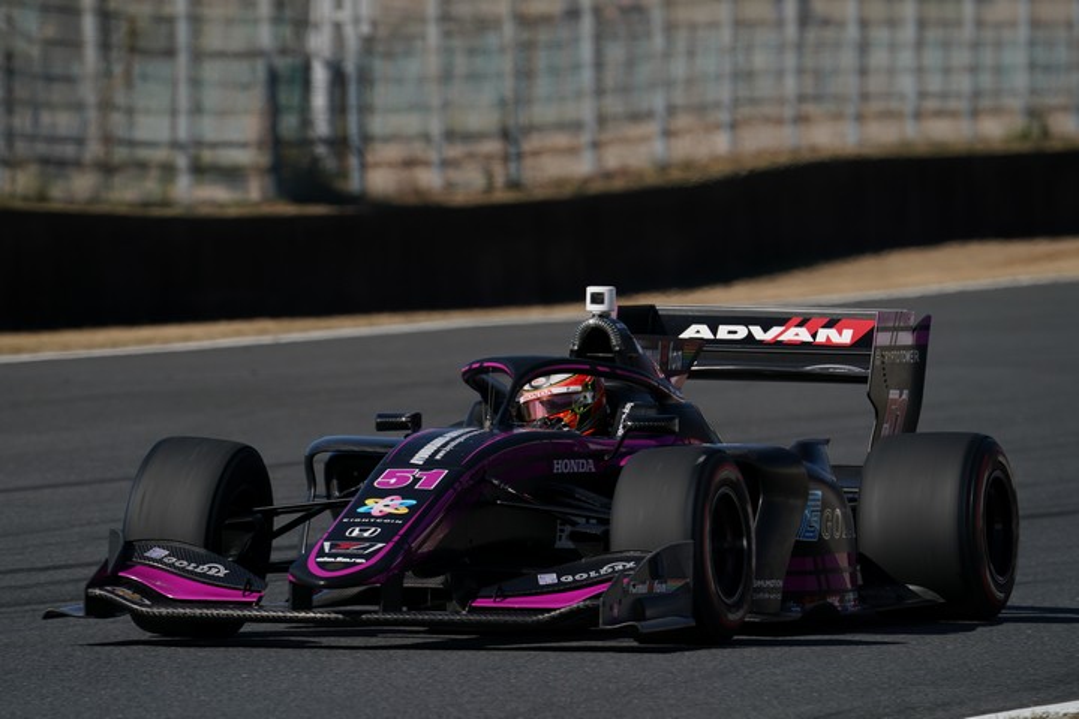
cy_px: 360
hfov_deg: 3.4
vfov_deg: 2.3
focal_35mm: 600
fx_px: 17982
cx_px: 540
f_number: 10
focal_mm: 600
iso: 200
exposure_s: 1/800
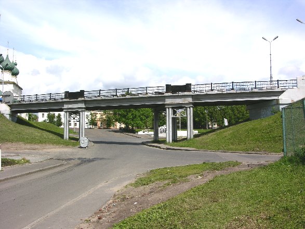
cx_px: 152
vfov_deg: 40.7
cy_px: 114
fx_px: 308
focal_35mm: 35
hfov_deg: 52.6
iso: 50
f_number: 8
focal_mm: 8.9
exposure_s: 1/187
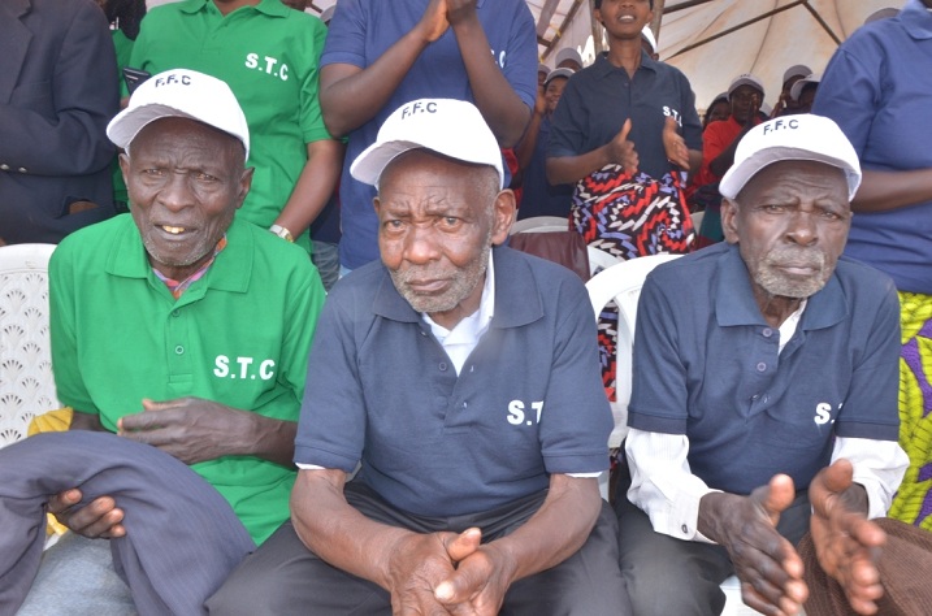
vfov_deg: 47.7
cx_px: 466
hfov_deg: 67.5
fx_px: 697
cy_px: 308
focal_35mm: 27
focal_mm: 18
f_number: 13
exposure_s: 1/50
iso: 500
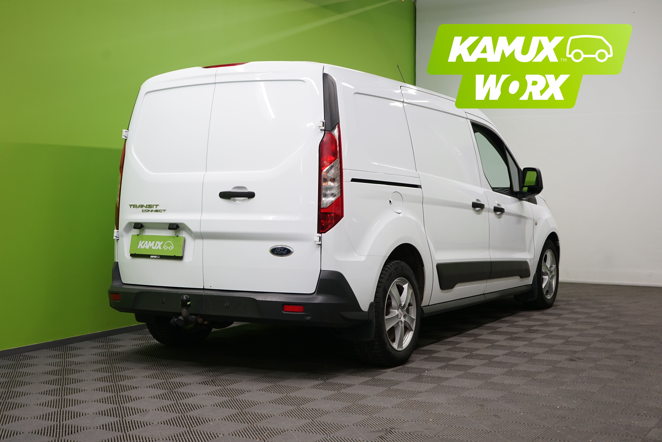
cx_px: 331
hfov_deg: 41.1
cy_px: 221
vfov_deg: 28.1
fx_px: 883
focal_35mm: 48
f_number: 5.6
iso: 640
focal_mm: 48
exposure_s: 1/60
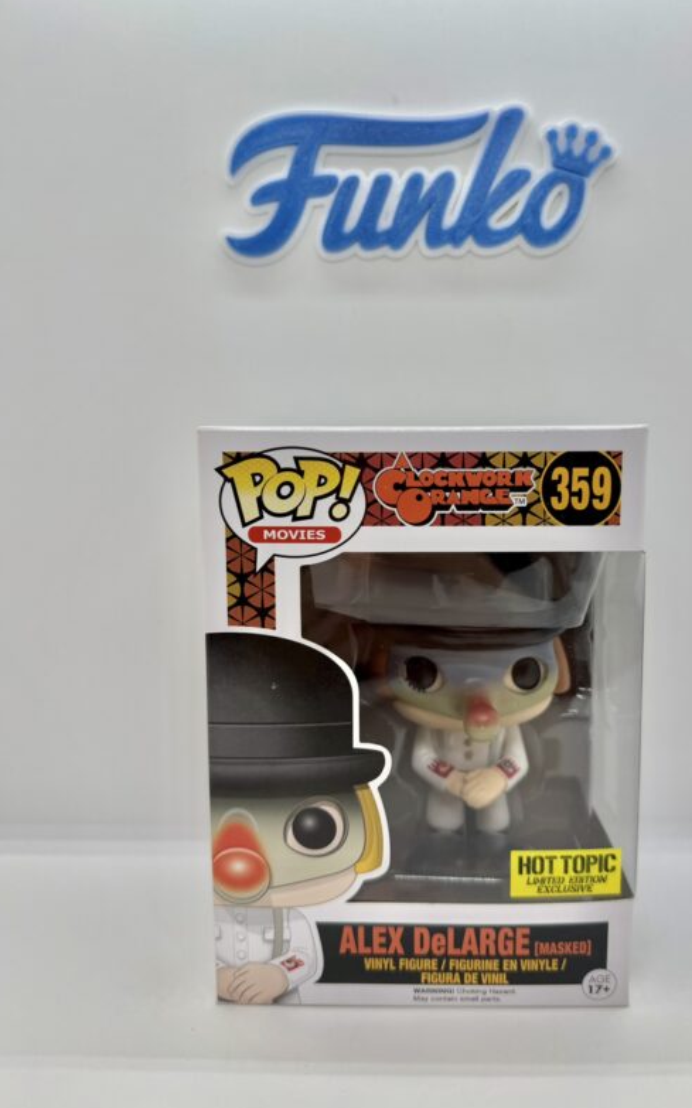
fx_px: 785
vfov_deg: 70.4
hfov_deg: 47.3
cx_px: 412
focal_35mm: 26
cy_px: 552
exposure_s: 1/276
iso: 80
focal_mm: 6.76
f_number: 1.78
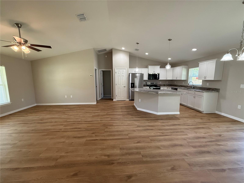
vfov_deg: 85.7
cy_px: 92
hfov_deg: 102.1
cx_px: 122
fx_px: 99
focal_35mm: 14
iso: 250
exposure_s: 1/120
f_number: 2.2
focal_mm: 2.22
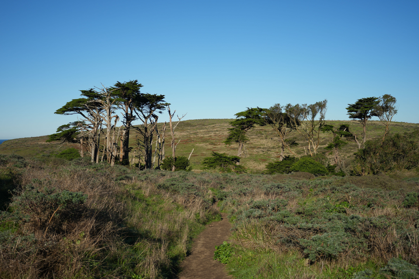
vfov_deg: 29.2
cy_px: 140
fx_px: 535
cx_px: 210
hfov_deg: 42.7
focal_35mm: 46
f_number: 5
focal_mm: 46
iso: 125
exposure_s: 1/1250
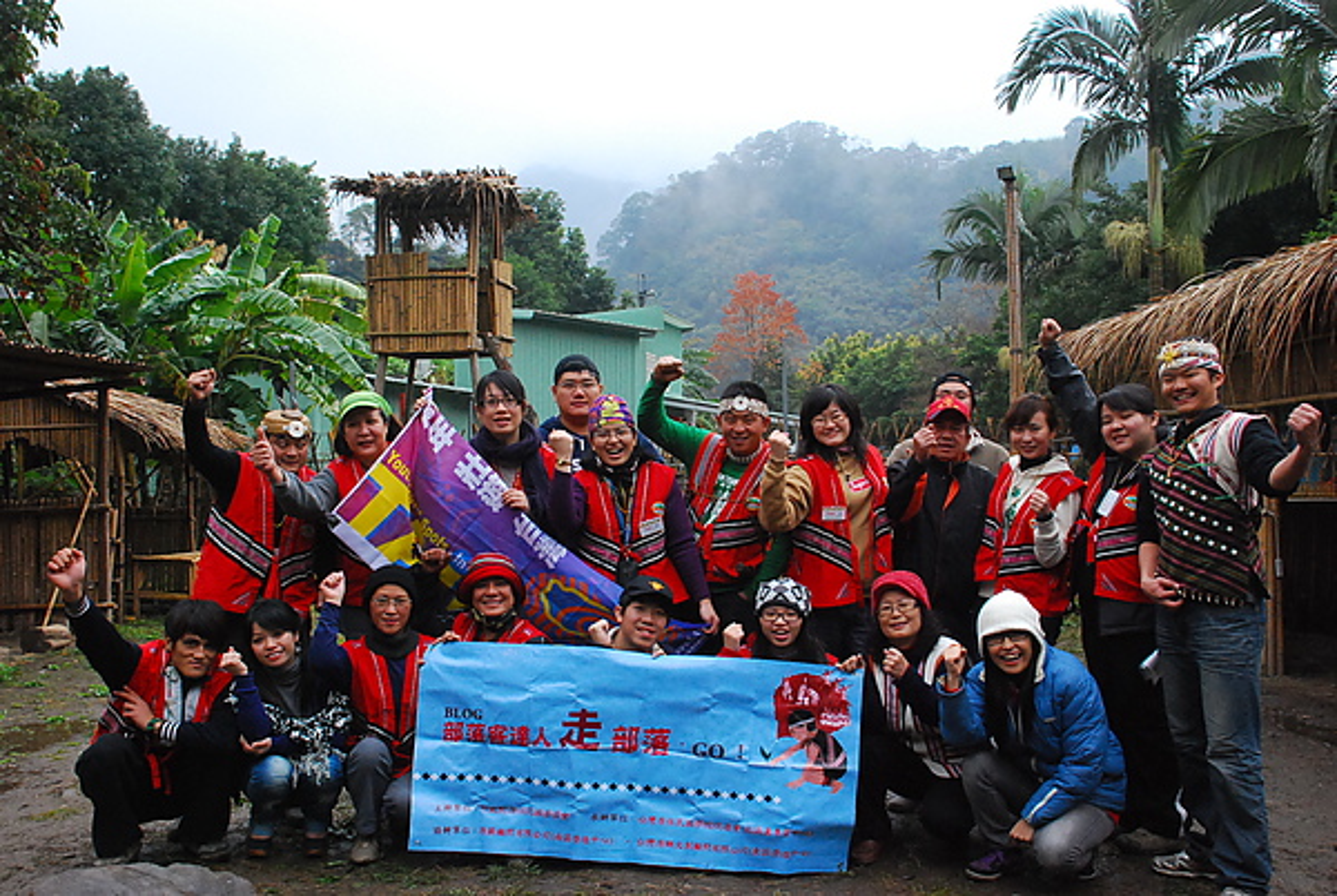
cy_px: 448
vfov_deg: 37.0
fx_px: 1339
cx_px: 668
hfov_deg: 53.1
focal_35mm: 36
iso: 1600
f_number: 9
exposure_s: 1/200
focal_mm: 24
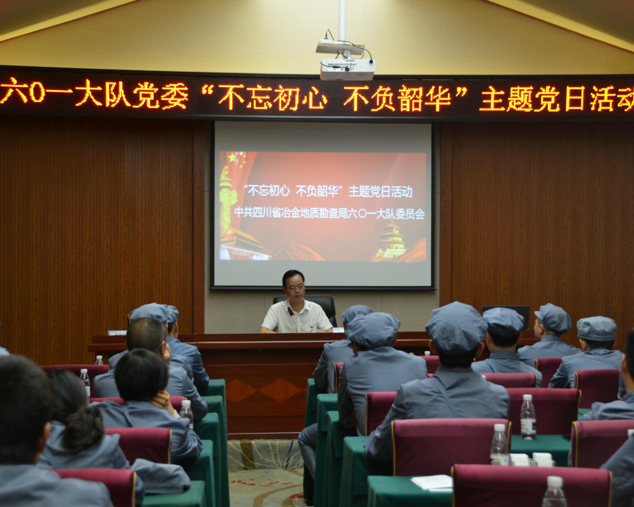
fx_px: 1351
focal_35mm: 72
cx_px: 330
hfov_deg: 26.4
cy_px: 256
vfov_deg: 21.3
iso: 100
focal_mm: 42
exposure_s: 1/5
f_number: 4.5
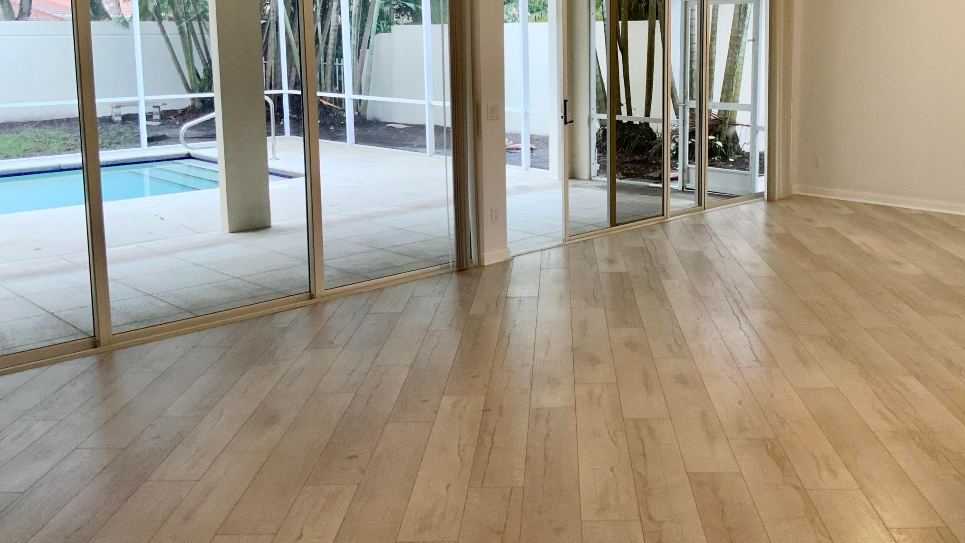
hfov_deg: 52.5
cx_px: 564
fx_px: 972
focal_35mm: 38
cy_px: 158
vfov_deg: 30.8
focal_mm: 3
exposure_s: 1/60
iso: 80
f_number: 1.8
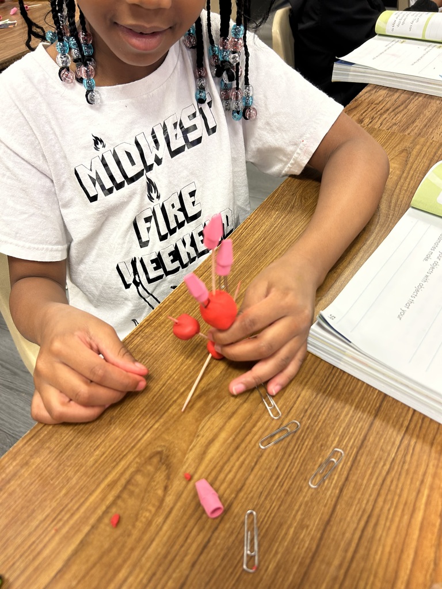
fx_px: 443
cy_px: 294
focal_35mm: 26
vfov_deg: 67.3
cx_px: 221
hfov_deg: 53.1
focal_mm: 5.7
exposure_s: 1/60
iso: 100
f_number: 1.5
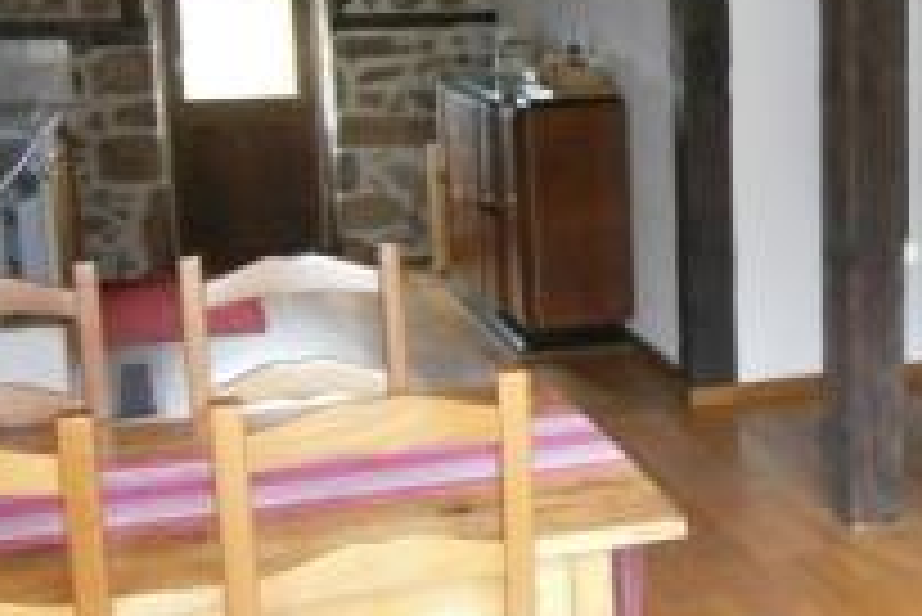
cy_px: 256
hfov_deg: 31.8
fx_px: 1512
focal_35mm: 59
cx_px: 877
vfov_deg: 23.0
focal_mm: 4.7
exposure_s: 1/30
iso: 320
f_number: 2.8
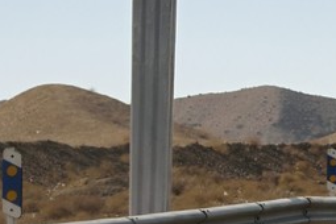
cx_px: 1007
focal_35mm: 439
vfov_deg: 3.1
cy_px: 24
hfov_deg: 4.5
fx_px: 4097
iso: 200
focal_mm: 70
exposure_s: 1/640
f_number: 10
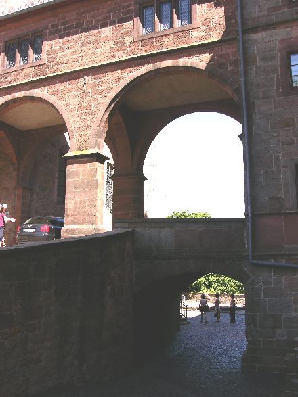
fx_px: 402
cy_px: 198
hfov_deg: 40.7
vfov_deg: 52.6
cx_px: 149
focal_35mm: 35
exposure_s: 1/87.5
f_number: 6.3
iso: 50
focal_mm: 8.9
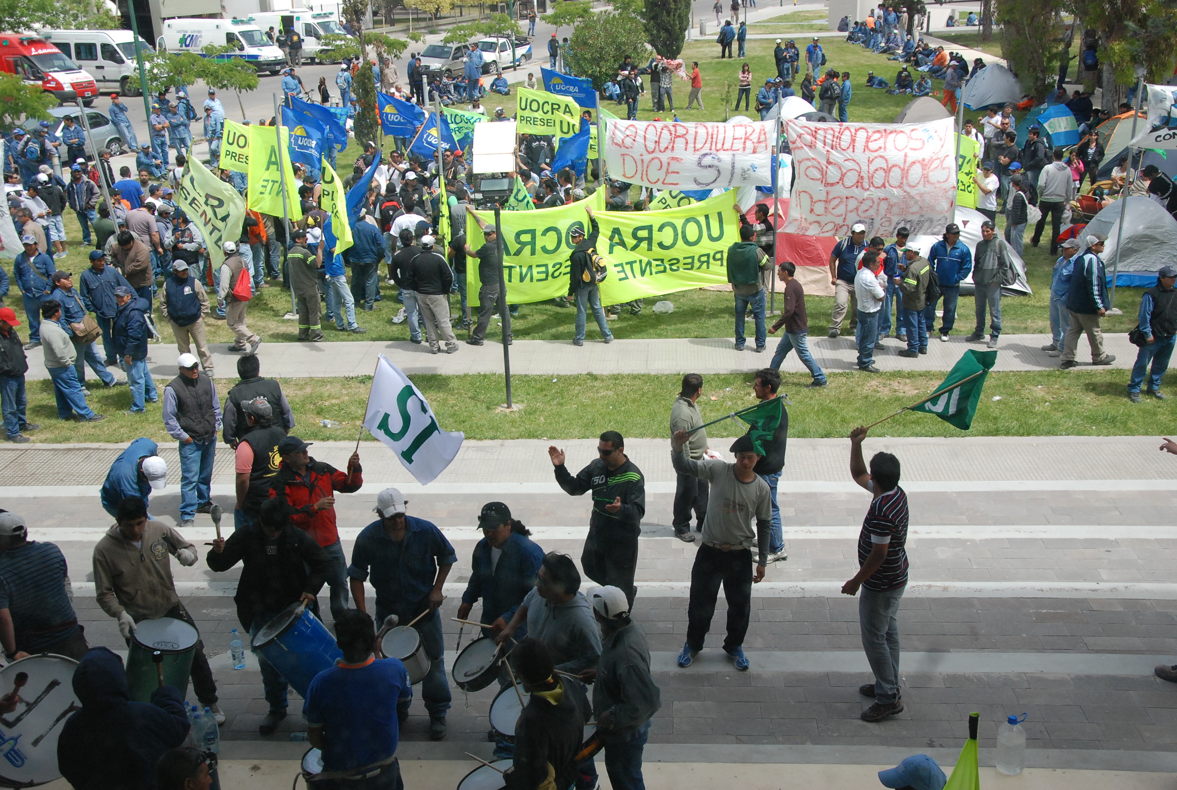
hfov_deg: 49.5
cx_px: 588
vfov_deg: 34.4
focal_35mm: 39
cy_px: 395
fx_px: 1278
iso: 640
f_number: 7.1
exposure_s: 1/1600
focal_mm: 26
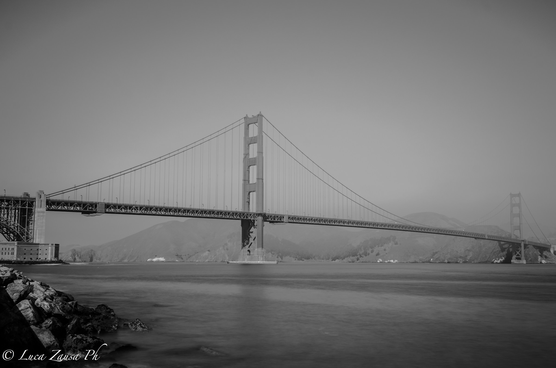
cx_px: 278
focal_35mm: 36
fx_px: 555
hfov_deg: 53.2
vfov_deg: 36.7
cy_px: 184
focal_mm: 24
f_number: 8
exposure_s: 6
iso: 100
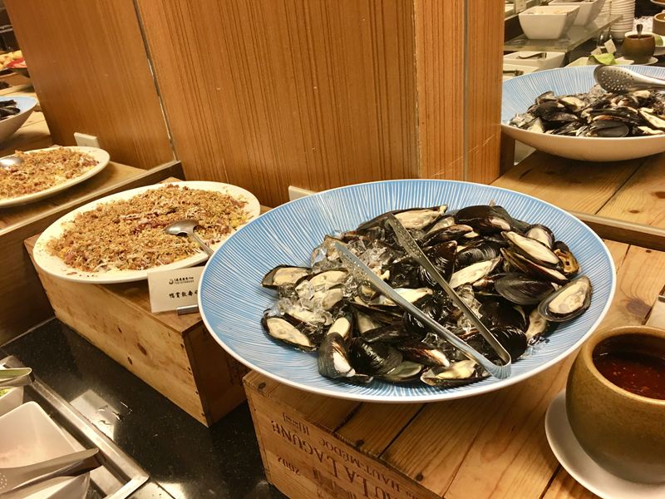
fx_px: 557
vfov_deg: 48.2
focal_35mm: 29
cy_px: 250
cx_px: 332
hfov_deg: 61.7
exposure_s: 1/15
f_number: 2.2
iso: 40
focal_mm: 4.15
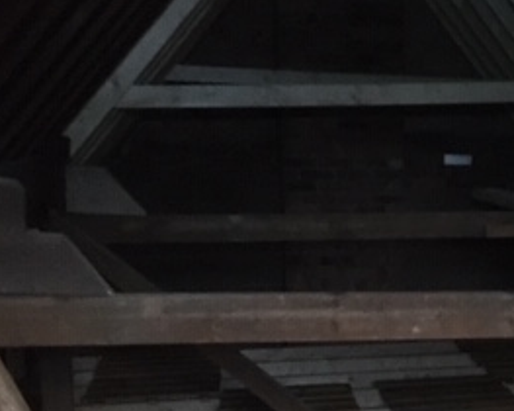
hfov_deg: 26.2
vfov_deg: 21.9
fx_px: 1049
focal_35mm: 69
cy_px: 329
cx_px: 504
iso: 800
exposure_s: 1/17
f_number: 2.2
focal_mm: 4.15
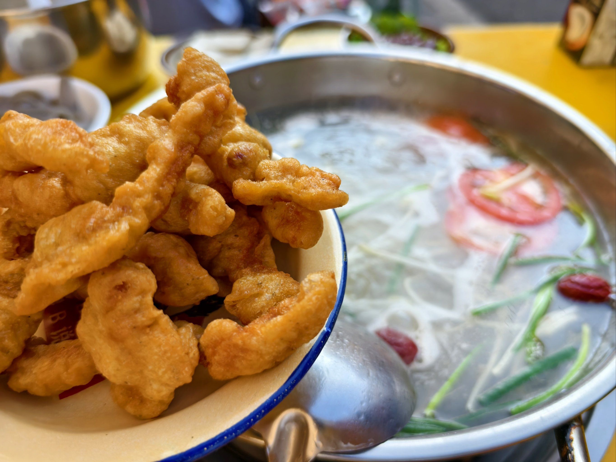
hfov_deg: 73.9
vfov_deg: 58.9
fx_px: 409
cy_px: 231
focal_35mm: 23
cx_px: 308
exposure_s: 1/588
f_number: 1.57
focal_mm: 5.6
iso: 71
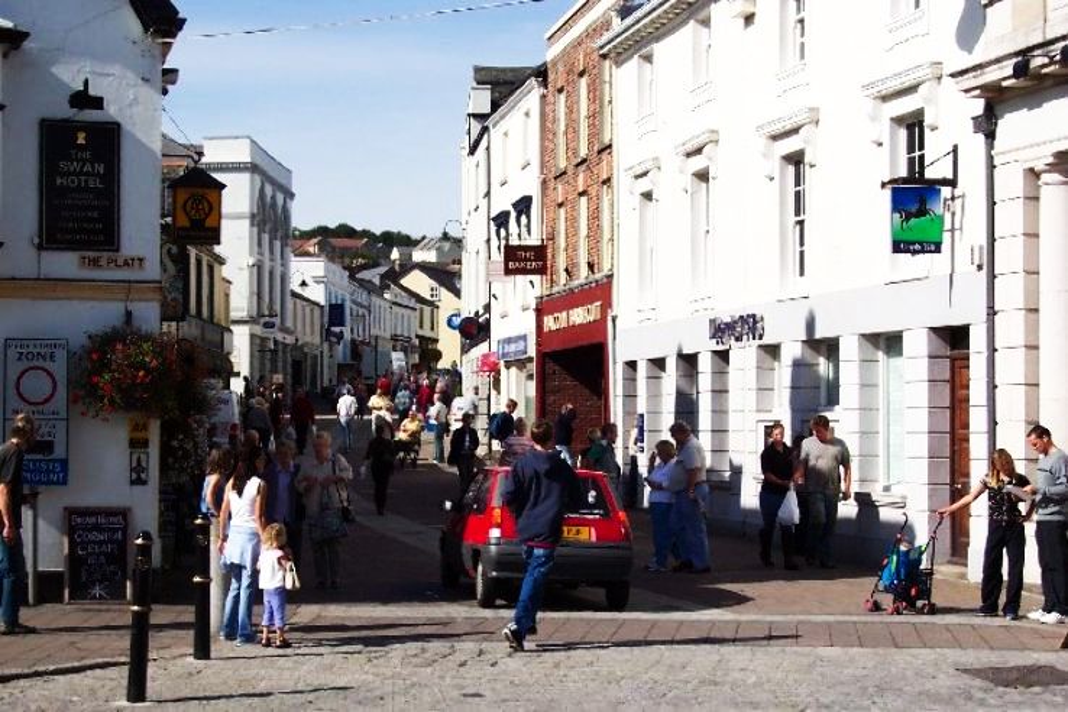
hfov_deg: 31.9
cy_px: 356
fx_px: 1869
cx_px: 534
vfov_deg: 21.6
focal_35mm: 63
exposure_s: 1/500
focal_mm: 13.3
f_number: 6.7
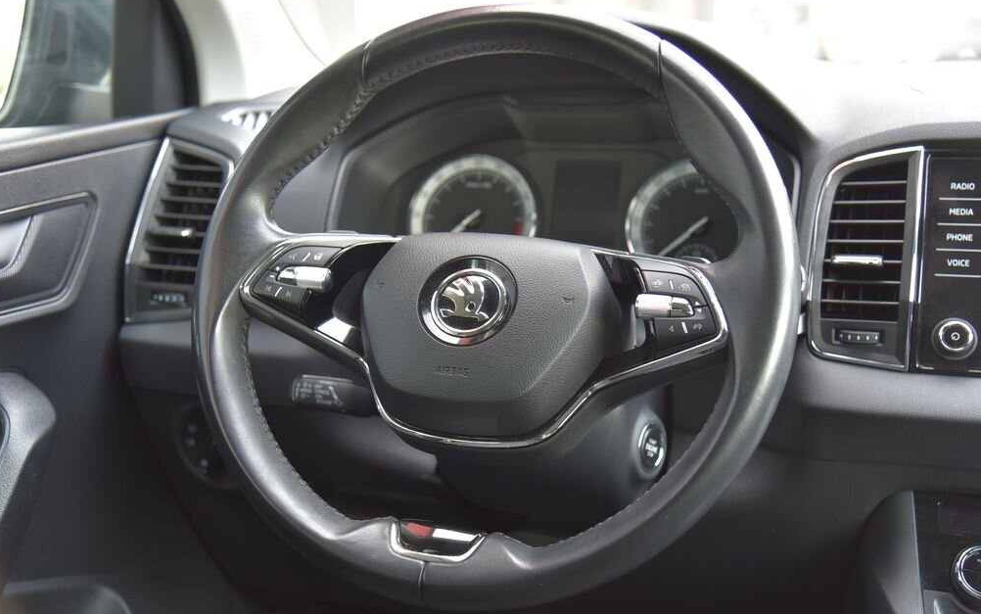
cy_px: 307
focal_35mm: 50
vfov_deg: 25.9
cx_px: 495
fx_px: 1337
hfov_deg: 40.3
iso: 500
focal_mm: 48
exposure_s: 1/50
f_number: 4
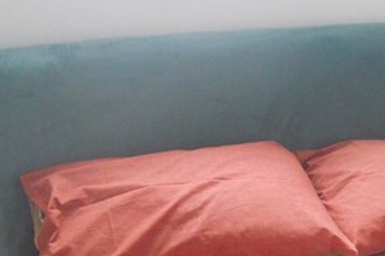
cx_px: 260
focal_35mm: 62
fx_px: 663
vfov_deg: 21.6
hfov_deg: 32.1
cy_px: 201
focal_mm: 4.9
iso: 400
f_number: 3.2
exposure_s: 1/25
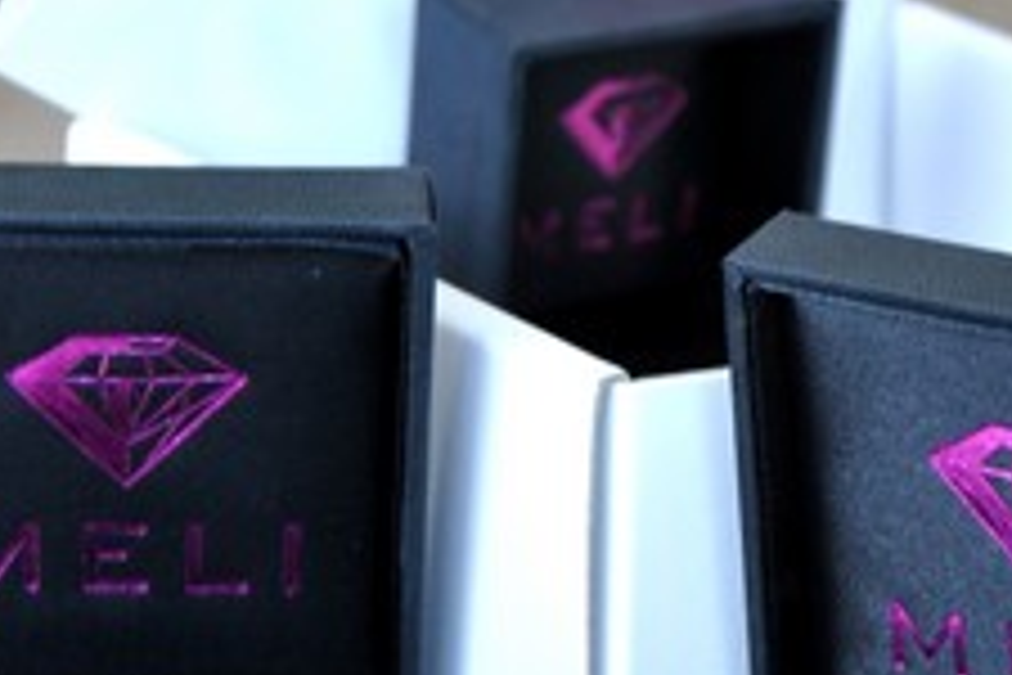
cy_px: 378
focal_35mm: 248
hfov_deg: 8.3
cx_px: 544
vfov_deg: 5.5
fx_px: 6971
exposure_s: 1/20
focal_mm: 58
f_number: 5
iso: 200
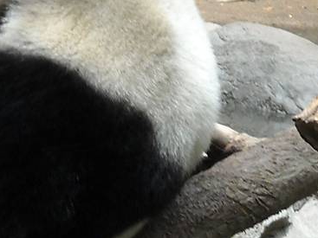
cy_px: 34
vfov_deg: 3.2
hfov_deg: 4.3
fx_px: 4206
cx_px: -57
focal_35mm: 458
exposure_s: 1/125
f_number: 4.7
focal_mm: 17.1
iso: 95
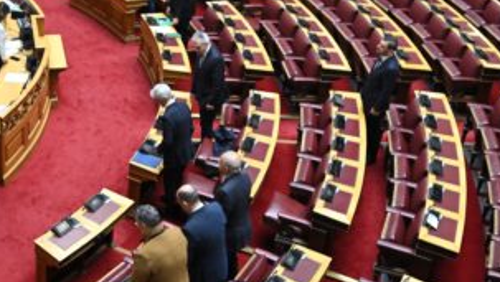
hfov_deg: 31.3
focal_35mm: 64
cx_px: 53
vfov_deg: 18.8
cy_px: 86
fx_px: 849
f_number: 4.5
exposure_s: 1/200
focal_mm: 30
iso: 1600
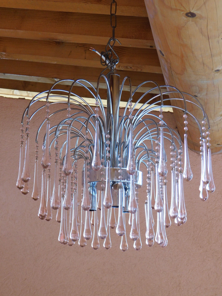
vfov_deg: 29.4
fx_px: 564
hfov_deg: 22.3
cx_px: 111
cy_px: 148
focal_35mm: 66
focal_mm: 11.7
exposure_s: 1/30
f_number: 4.2
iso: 220
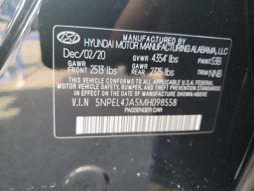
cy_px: 96
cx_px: 127
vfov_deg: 53.1
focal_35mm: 26
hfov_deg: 67.3
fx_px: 191
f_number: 1.5
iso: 70
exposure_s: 1/60.2
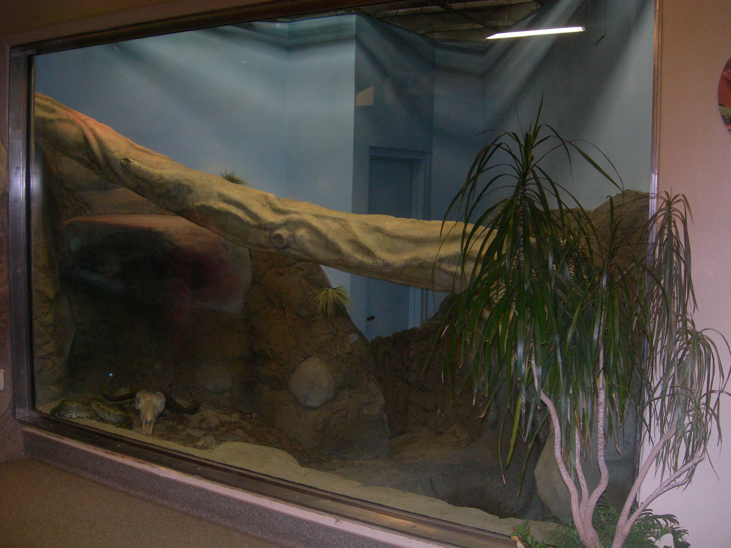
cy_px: 274
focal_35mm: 38
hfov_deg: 49.0
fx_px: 802
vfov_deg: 37.7
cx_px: 366
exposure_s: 1/60.1
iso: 200
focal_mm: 7.8
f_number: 2.8
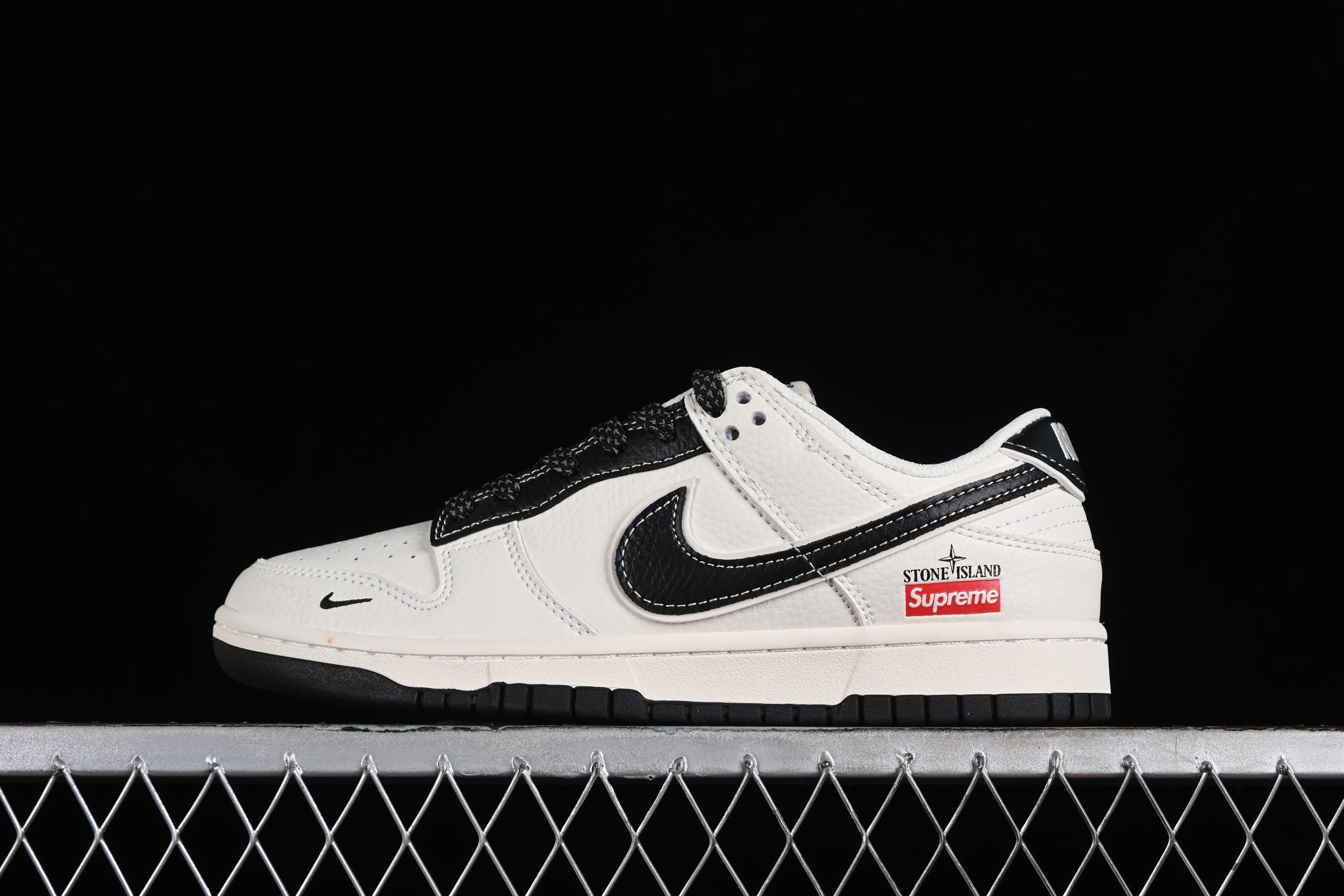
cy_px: 448
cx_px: 672
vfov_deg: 18.2
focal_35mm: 75
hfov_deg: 27.0
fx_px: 2800
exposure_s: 1/100
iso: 160
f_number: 8
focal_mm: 50
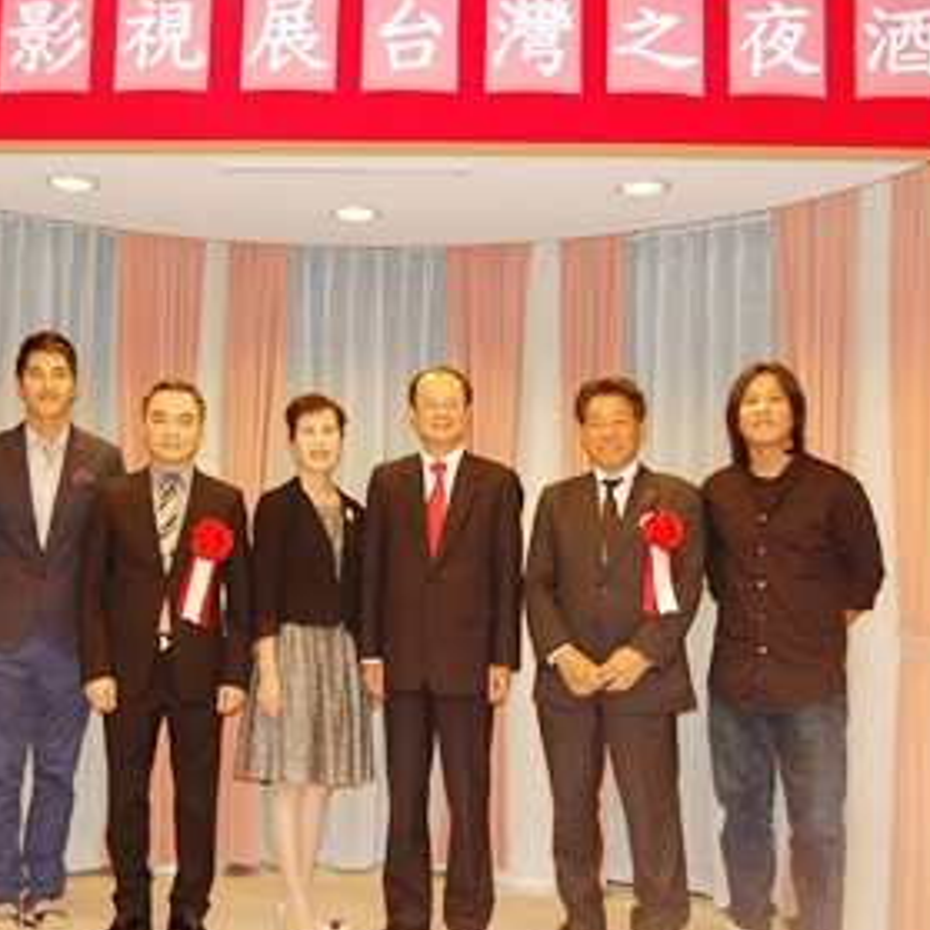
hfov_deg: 37.3
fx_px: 1368
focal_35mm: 45
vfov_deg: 37.6
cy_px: 465
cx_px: 342
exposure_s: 1/60
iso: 400
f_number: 3.8
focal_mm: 22
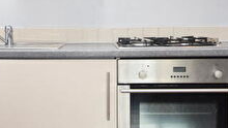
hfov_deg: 40.9
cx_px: 81
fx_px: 302
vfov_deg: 23.6
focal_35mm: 50
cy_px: 24
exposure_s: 1/125
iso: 800
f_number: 5.6
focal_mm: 10
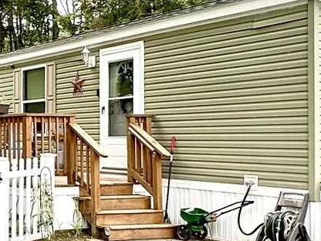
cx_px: -143
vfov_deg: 21.3
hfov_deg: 23.4
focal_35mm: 69
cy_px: 122
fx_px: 640
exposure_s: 1/374
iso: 40
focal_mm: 2.22
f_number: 2.2
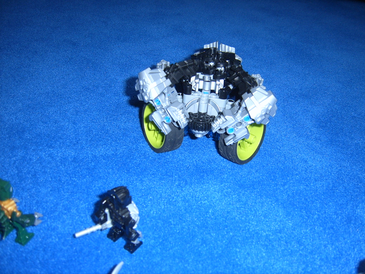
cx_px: 182
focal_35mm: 35
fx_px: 369
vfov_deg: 40.7
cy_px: 137
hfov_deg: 52.6
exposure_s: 1/30
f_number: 2.8
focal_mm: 5.8
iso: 69
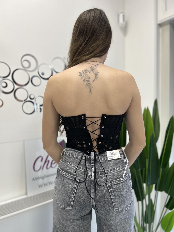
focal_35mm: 26
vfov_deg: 67.3
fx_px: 174
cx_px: 87
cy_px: 116
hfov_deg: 53.1
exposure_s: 1/100
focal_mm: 5.7
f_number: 1.5
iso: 64
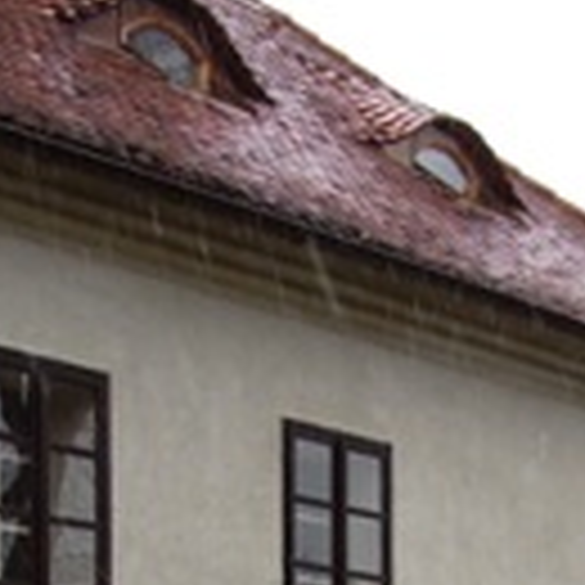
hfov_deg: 17.0
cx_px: 353
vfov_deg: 16.0
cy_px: 796
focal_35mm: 102
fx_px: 1950
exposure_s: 1/71
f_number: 2.9
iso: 71
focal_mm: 5.8
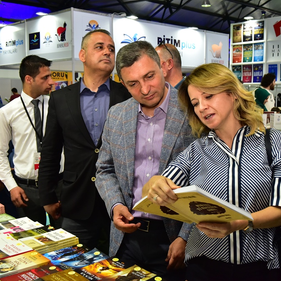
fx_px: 413
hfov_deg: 37.3
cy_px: 141
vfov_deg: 37.6
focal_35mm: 45
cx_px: 176
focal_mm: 35
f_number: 8
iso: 2800
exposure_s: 1/60
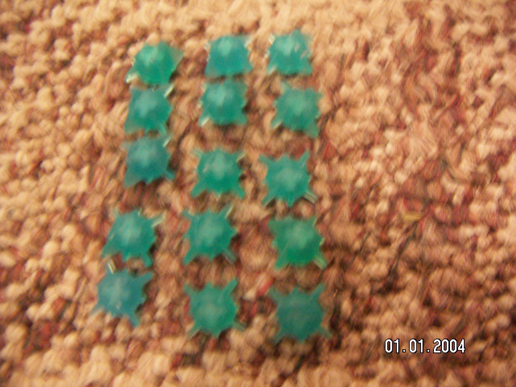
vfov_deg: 39.7
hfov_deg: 51.4
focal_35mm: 36
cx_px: 258
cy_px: 194
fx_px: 537
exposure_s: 1/2
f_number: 2.8
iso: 200
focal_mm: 4.7
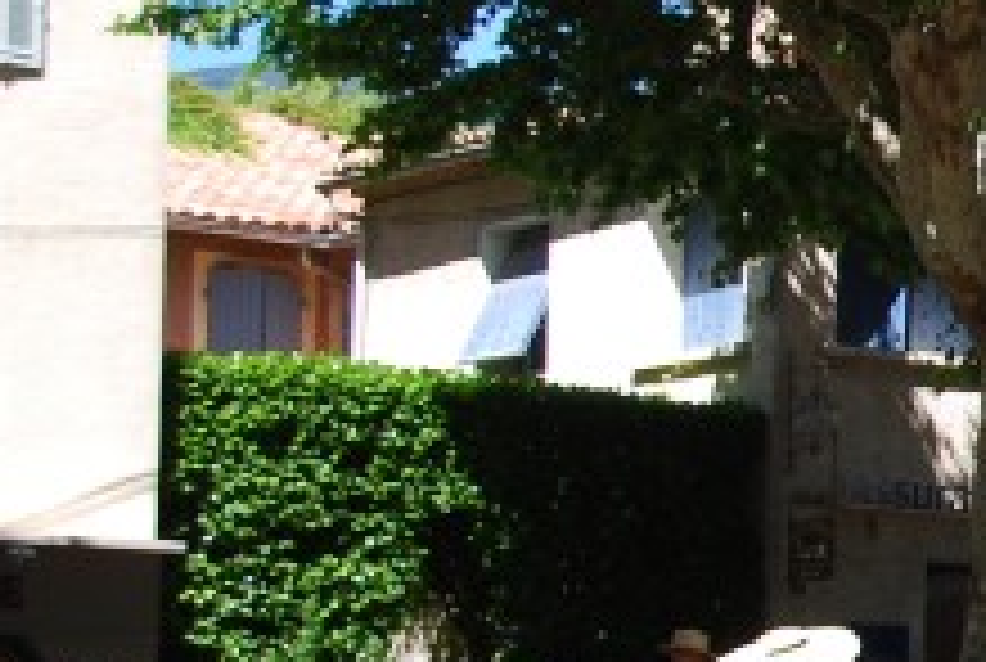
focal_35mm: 165
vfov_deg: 8.3
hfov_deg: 11.7
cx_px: 1632
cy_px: 594
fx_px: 4529
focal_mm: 27
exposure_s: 1/200
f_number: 7.1
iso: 100
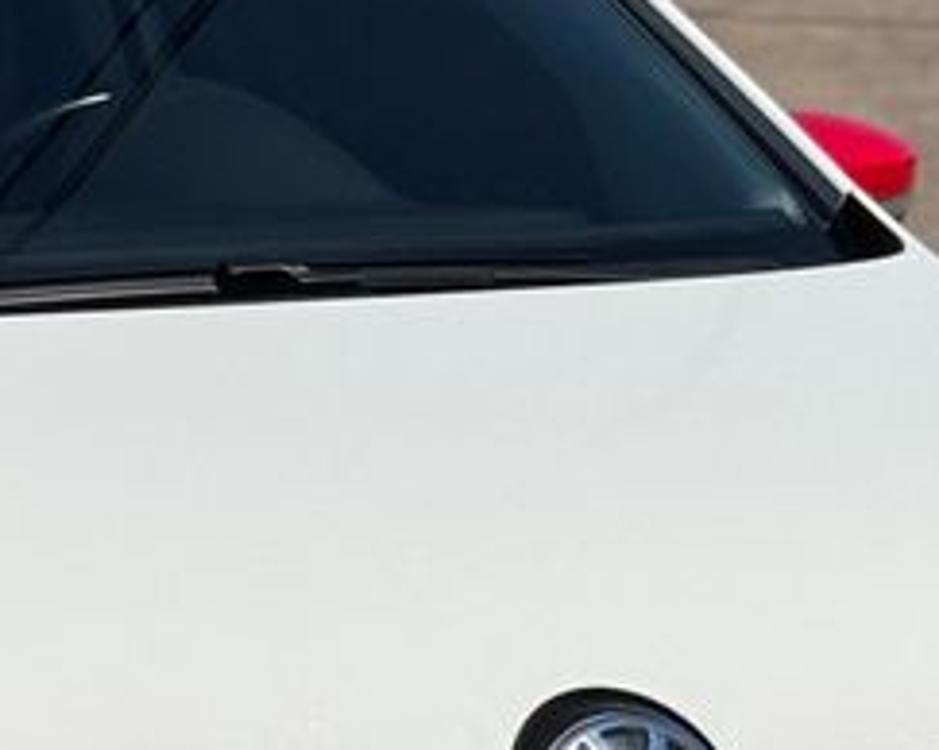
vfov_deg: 8.4
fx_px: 5109
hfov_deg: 10.4
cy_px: 603
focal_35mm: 184
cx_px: -48
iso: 50
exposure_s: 1/13333
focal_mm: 6.76
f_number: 1.78
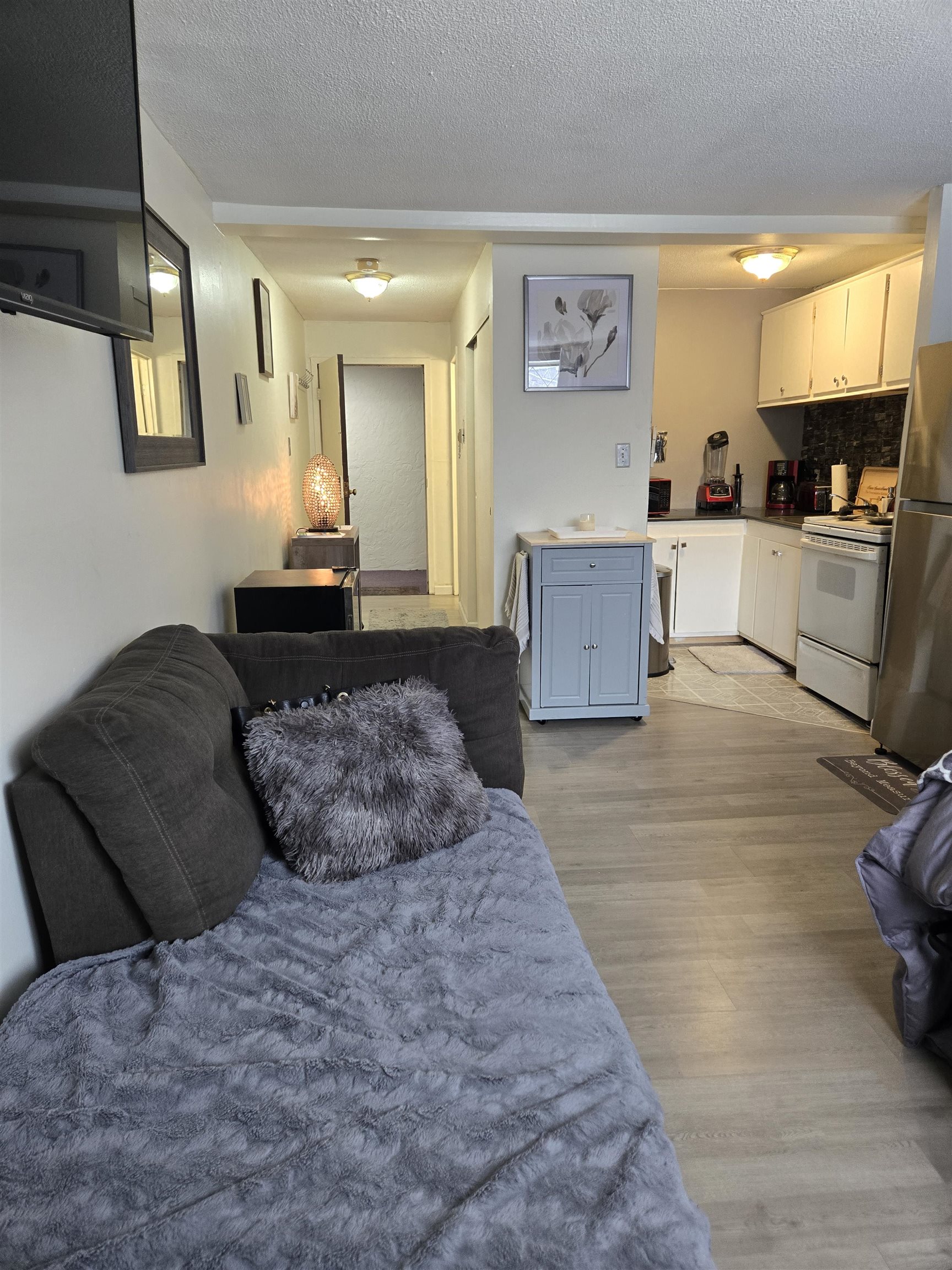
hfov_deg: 58.9
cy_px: 635
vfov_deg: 73.9
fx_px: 843
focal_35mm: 23
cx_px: 476
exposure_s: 1/120
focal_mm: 5.4
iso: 250
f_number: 1.8
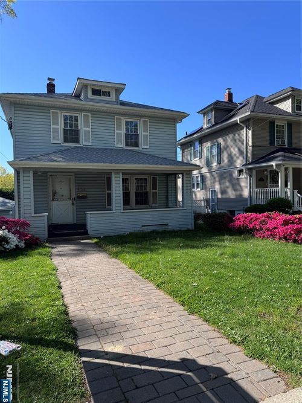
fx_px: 279
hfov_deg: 56.8
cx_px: 151
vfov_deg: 71.6
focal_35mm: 24
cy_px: 202
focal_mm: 6.76
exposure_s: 1/2252
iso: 80
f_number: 1.78
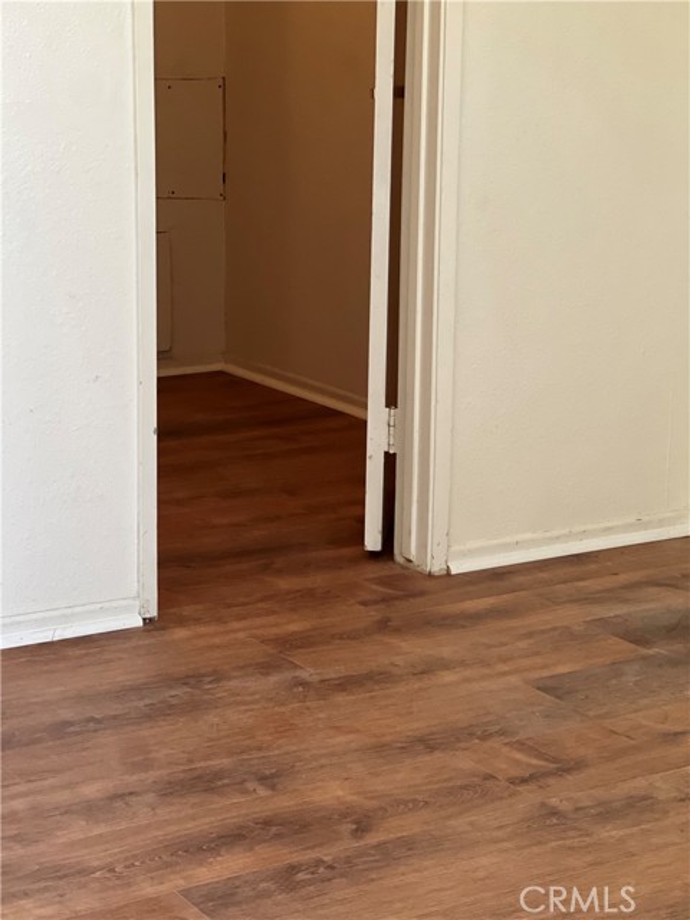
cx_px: 345
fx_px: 2046
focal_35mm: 77
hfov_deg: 19.1
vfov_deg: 25.3
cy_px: 460
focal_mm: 9
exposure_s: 1/40
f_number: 2.8
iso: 320
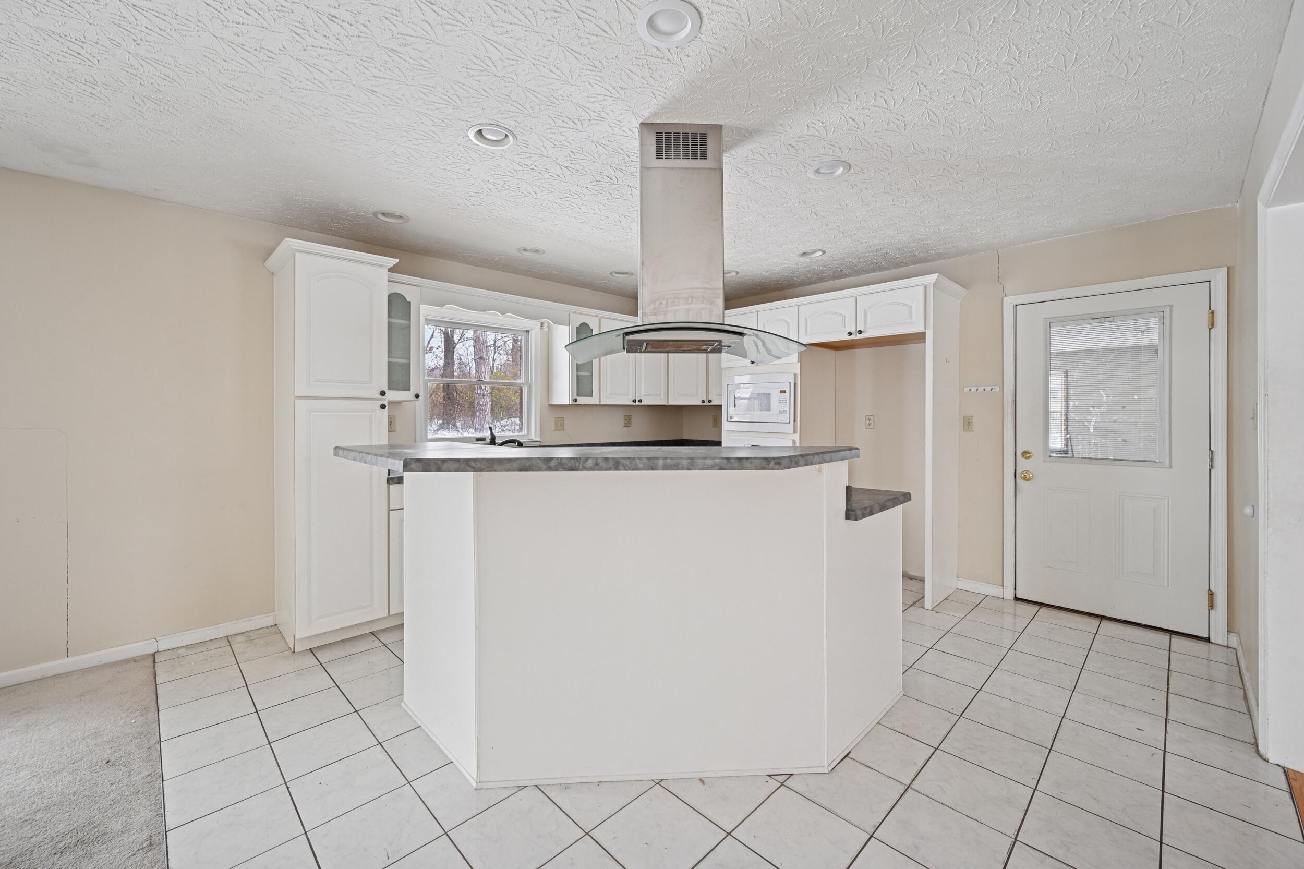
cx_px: 652
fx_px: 507
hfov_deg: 104.3
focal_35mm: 14
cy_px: 434
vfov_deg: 81.2
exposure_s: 1/10
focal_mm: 14
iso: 400
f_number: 8
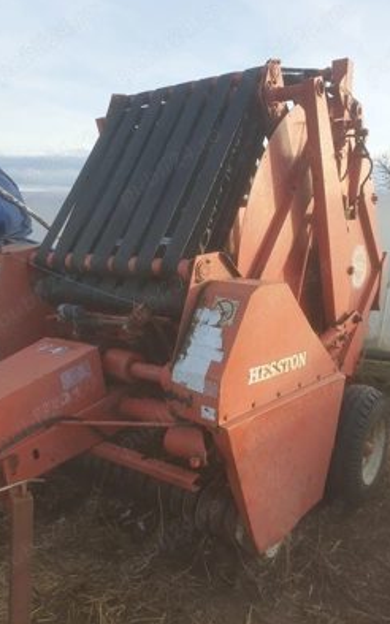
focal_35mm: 28
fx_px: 477
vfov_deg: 66.5
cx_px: 201
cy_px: 309
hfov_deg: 44.5
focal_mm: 4.3
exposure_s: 1/345
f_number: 2.4
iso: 50
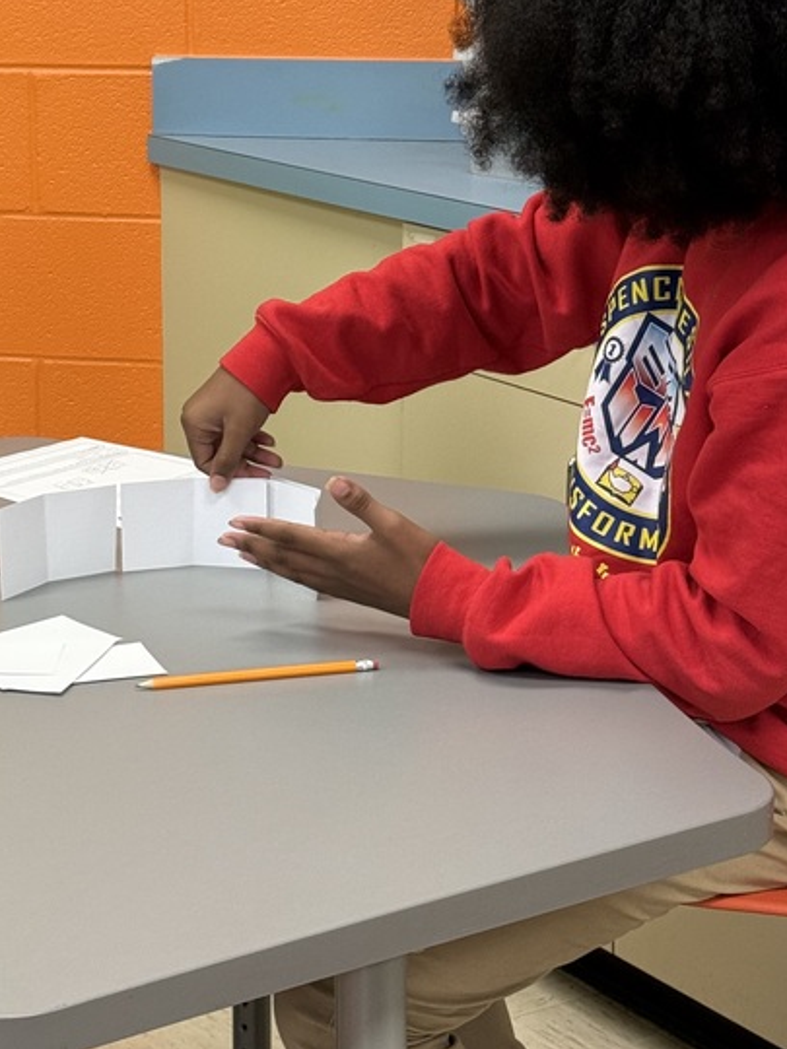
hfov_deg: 16.1
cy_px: 338
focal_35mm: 91
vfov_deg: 21.4
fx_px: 2759
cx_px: 185
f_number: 1.78
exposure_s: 1/60
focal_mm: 6.76
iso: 125
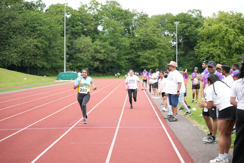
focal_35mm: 70
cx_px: 122
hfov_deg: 28.8
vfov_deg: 19.5
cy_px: 82
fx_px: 474
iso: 250
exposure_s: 1/640
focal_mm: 70
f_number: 2.8
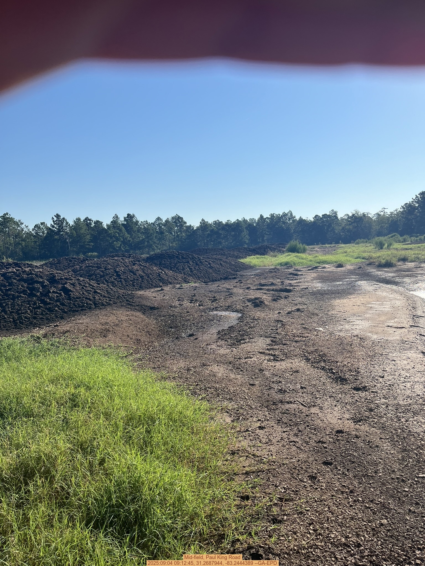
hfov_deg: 53.1
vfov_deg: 67.3
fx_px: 426
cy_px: 283
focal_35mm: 26
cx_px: 212
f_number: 1.6
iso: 50
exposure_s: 1/4651
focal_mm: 5.1
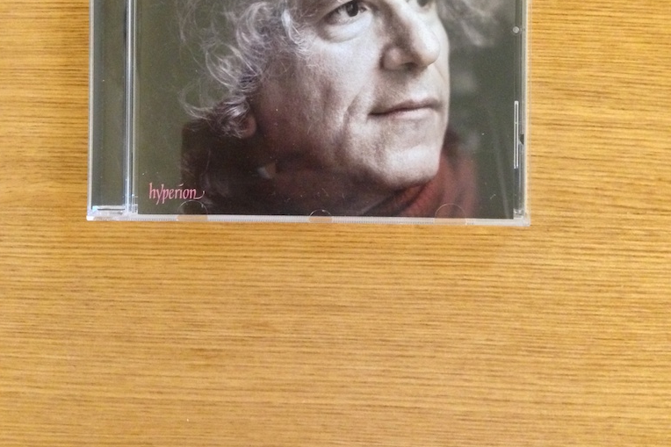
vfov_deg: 28.0
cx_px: 335
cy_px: 32
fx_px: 857
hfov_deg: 42.8
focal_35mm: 46
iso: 640
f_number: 2.4
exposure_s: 1/15
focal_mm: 4.12
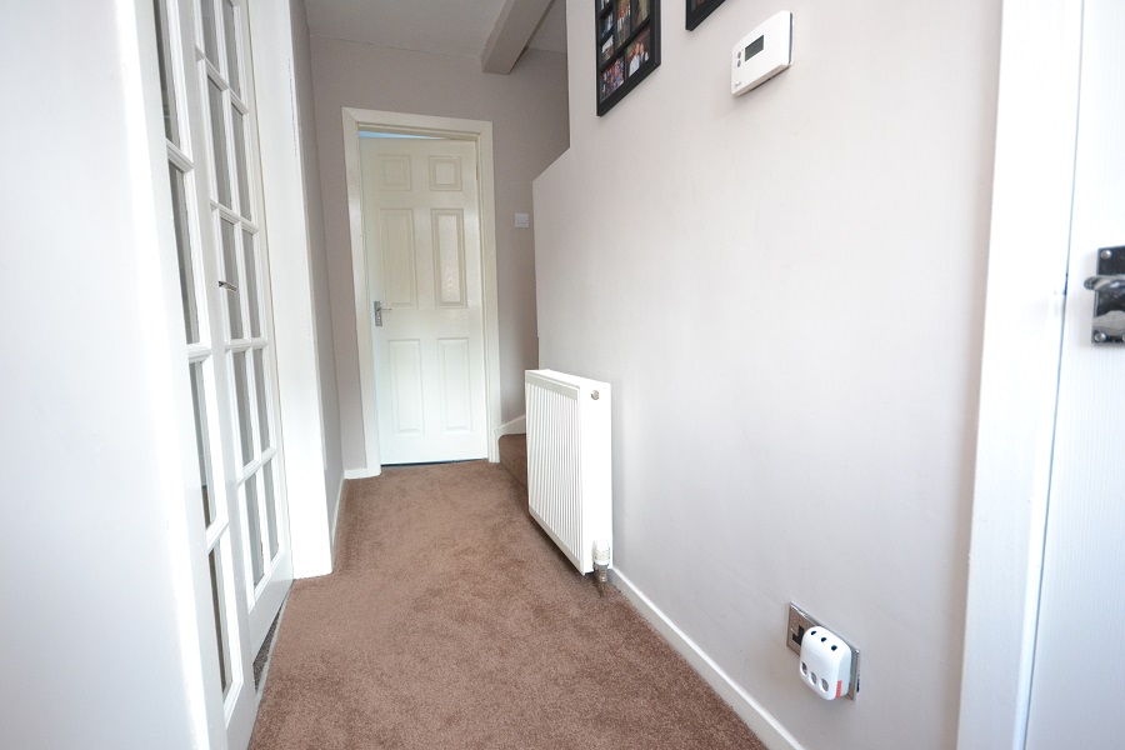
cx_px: 562
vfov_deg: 72.1
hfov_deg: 95.0
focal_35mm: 16
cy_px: 375
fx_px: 516
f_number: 4.2
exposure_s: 1/60
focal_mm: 11
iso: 2000
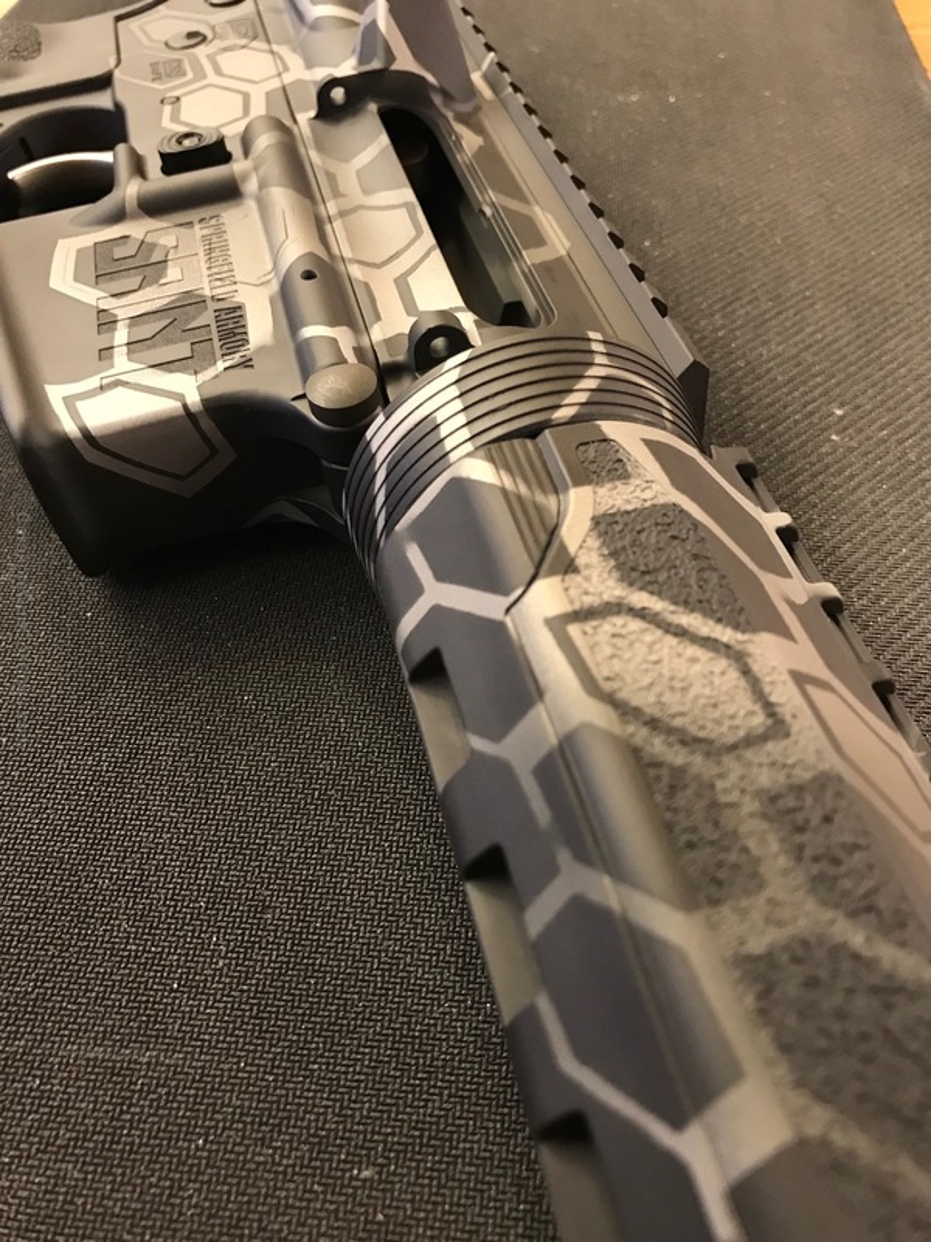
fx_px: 1004
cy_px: 621
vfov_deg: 63.4
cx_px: 466
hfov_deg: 49.7
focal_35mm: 28
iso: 64
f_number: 1.8
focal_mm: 3.99
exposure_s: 1/15
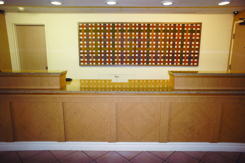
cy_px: 82
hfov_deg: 73.8
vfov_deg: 53.1
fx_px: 163
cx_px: 122
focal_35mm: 24
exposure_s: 1/60
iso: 400
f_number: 2.8
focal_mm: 16
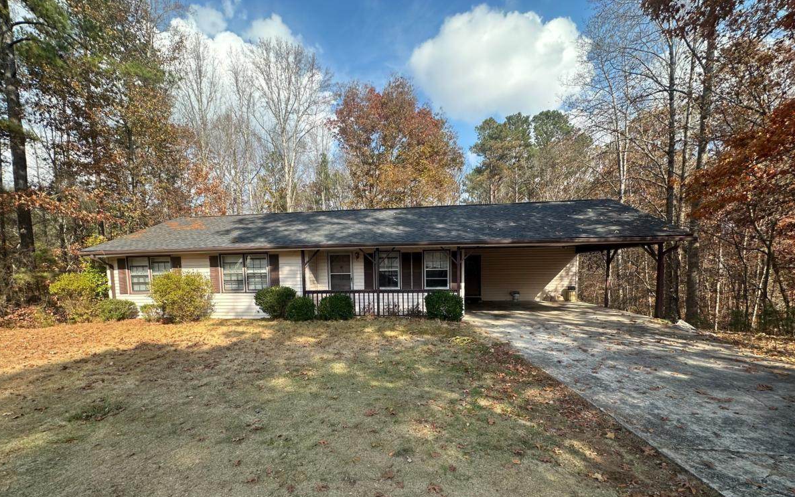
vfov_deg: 73.9
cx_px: 398
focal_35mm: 15
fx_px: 325
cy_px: 301
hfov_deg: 101.5
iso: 40
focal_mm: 2.22
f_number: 2.2
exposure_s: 1/479
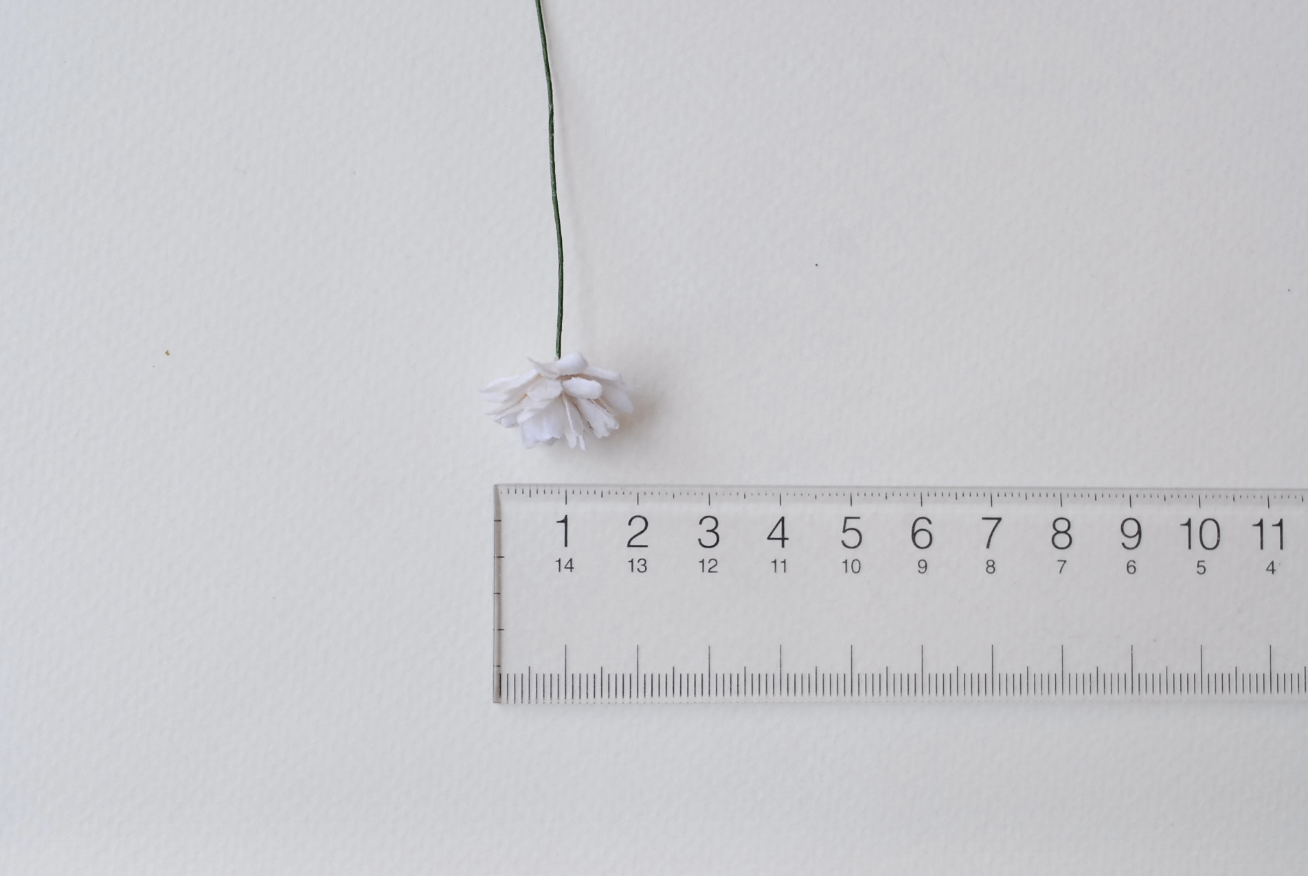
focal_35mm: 61
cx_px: 647
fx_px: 2219
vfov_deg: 22.3
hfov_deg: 32.8
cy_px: 439
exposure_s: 1/200
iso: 640
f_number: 5.6
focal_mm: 40
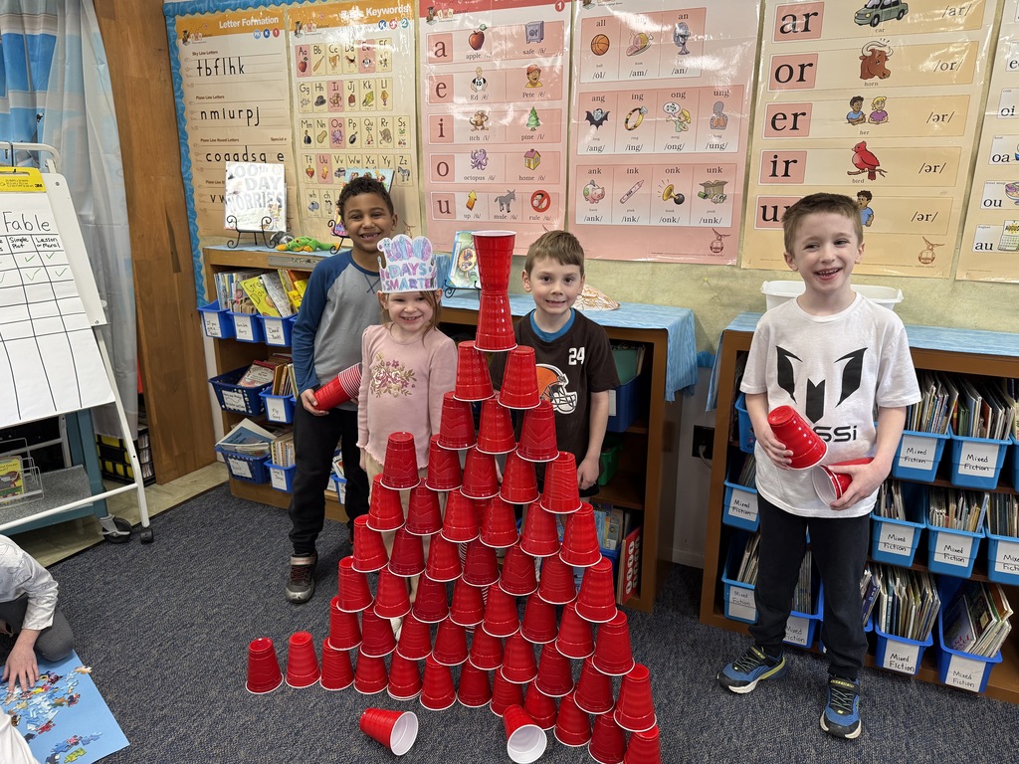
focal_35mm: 24
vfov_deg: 56.8
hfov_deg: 71.6
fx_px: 706
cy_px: 382
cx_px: 510
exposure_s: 1/60
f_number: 1.78
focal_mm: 6.76
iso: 125
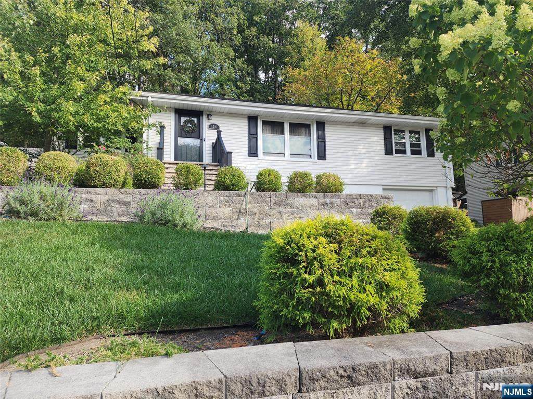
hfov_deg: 73.9
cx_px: 266
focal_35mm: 23
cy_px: 200
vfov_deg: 58.9
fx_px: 354
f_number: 1.8
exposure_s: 1/257
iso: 12
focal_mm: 6.4
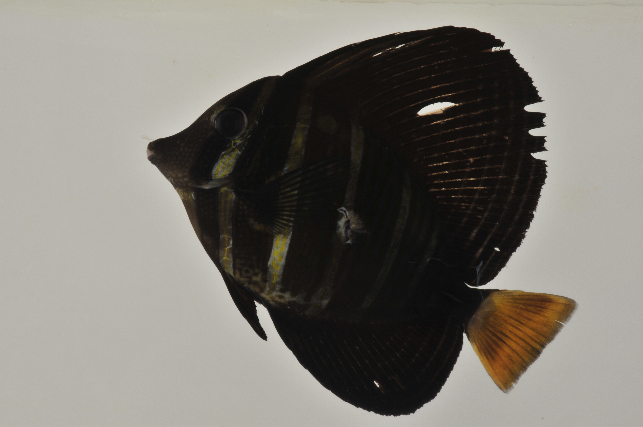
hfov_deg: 13.1
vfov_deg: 8.7
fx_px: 2810
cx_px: 322
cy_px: 214
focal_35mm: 158
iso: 200
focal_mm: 105
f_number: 36
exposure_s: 1/60
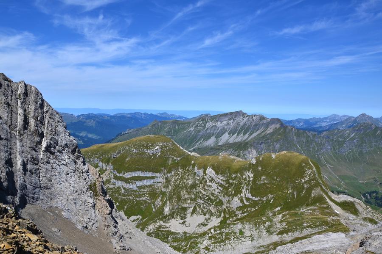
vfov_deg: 47.9
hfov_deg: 67.4
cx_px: 191
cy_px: 127
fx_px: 286
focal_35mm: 27
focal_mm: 18
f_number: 11
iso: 100
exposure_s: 1/250
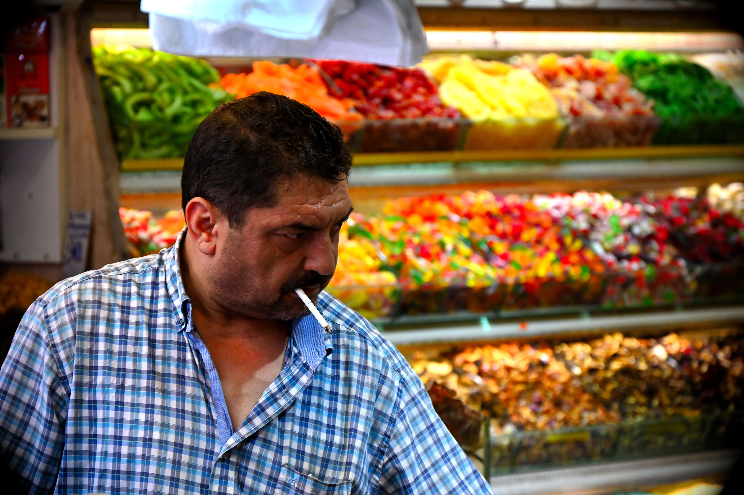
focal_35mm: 145
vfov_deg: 9.5
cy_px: 248
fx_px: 2995
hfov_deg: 14.2
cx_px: 372
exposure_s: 1/250
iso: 2000
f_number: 6.3
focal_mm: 145
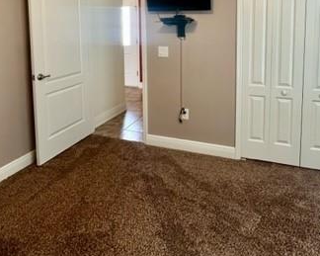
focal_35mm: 27
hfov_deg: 63.8
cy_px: 45
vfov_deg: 49.5
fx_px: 256
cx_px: 184
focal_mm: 2.22
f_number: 2.2
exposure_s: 1/60
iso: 200
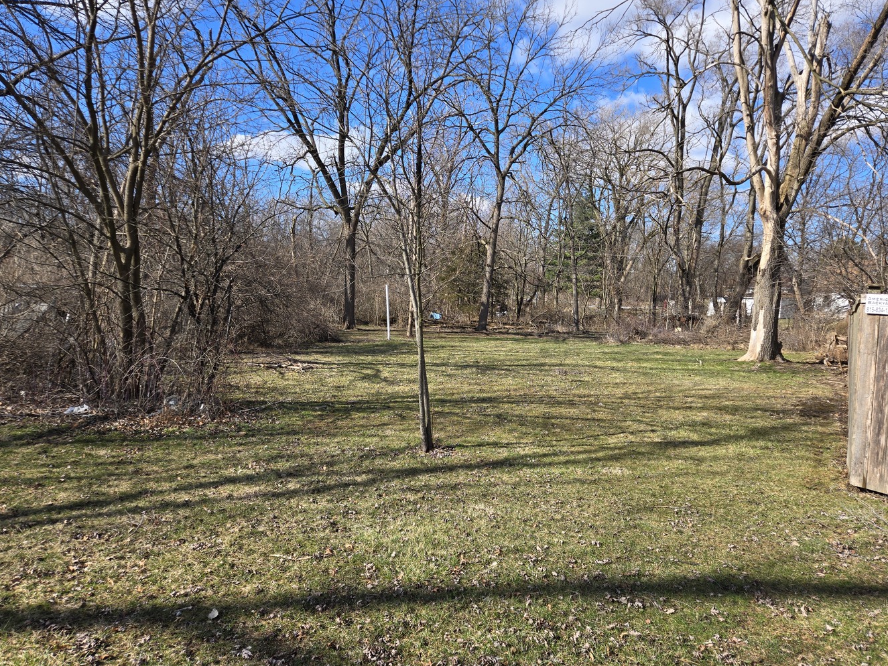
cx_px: 460
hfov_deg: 69.4
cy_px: 306
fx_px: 641
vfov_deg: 54.8
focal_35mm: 25
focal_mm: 5.4
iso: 25
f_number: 1.8
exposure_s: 1/1218
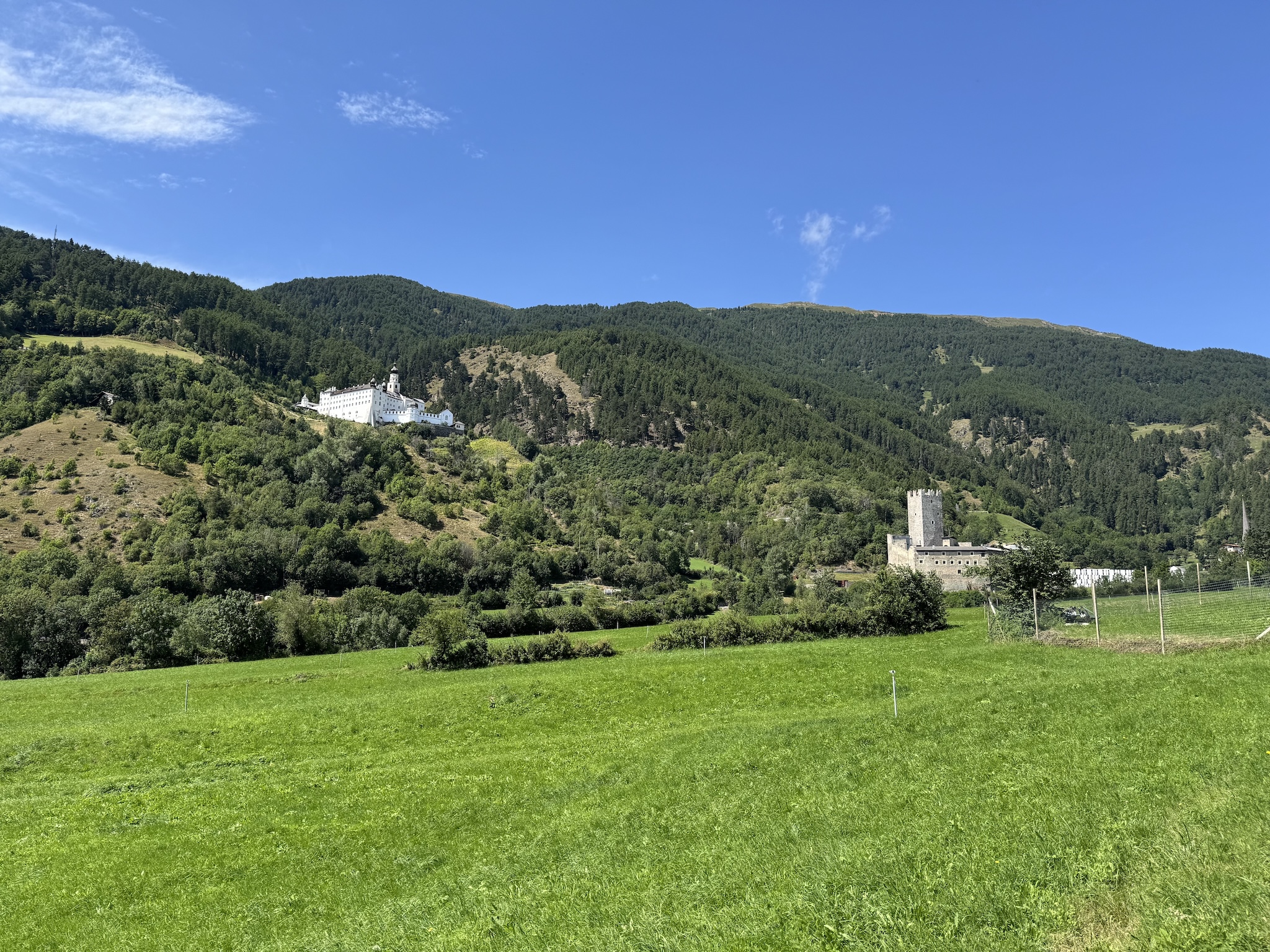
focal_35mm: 24
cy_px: 476
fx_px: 881
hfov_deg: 71.6
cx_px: 635
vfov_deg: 56.8
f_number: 1.78
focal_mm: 6.76
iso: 80
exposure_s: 1/2833
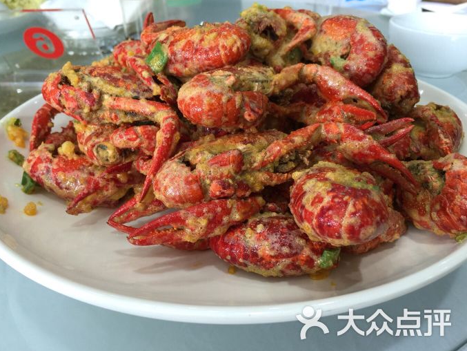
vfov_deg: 46.8
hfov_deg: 59.9
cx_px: 228
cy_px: 177
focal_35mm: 30
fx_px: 405
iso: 50
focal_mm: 4.15
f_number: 2.2
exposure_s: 1/30
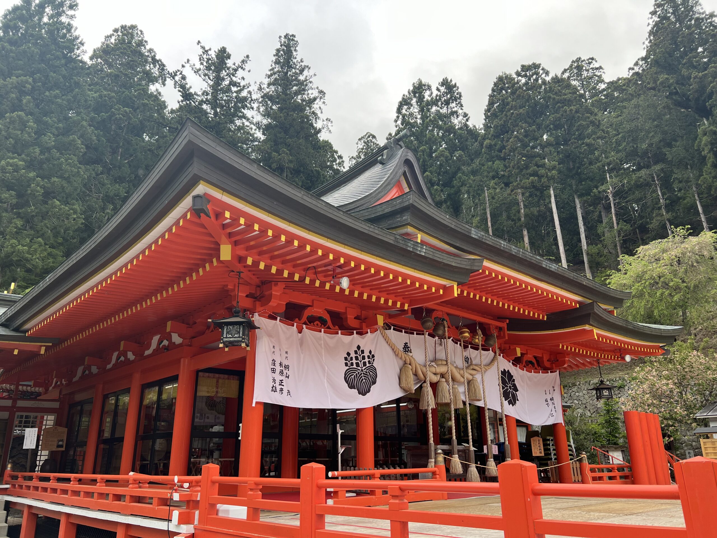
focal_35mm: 26
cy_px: 269
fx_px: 539
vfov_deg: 53.1
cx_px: 358
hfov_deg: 67.3
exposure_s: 1/611
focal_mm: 5.7
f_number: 1.5
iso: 50
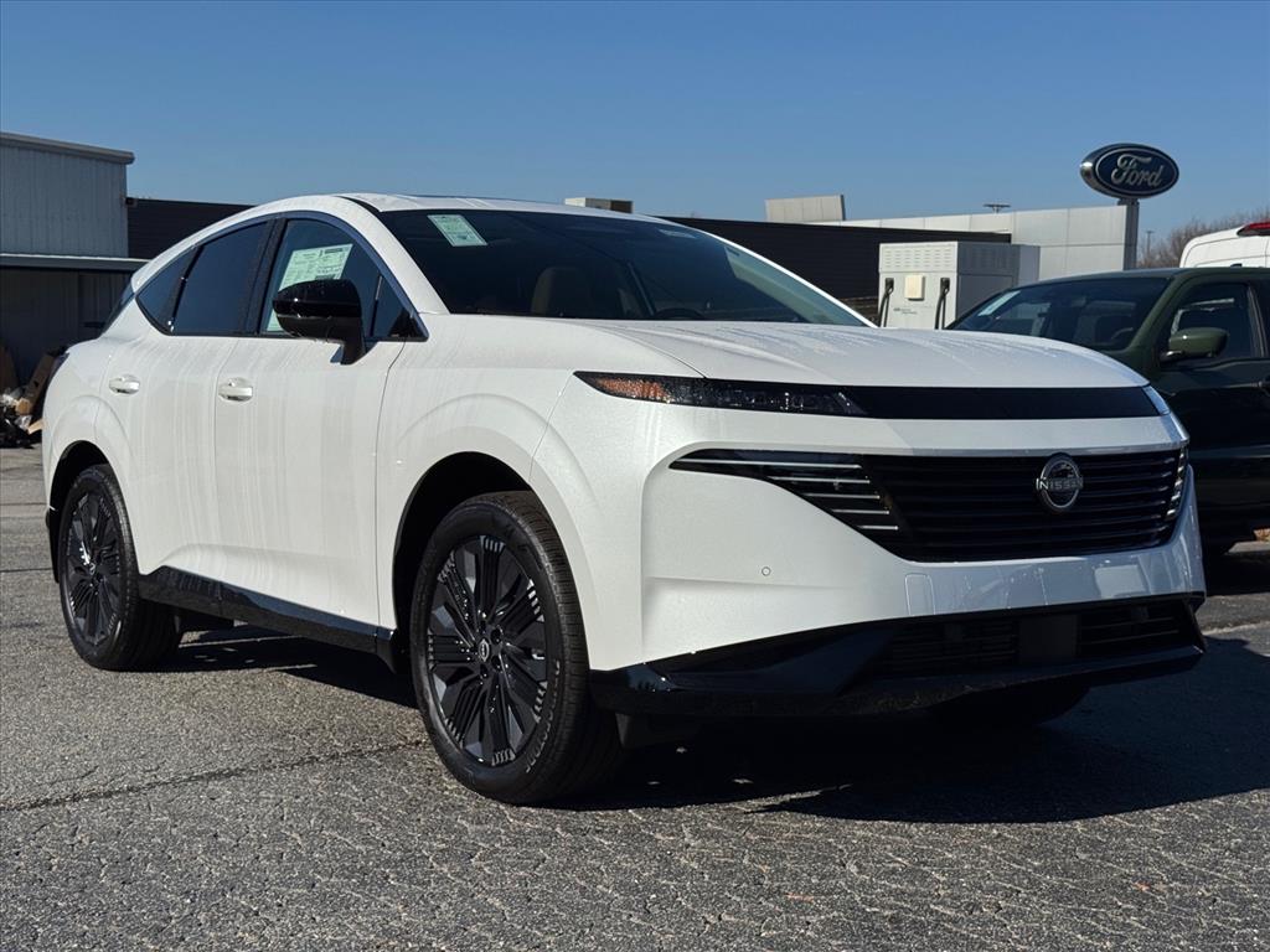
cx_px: 635
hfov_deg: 39.7
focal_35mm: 48
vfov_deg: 30.3
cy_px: 476
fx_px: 1761
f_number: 1.78
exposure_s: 1/15385
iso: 80
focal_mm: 6.76
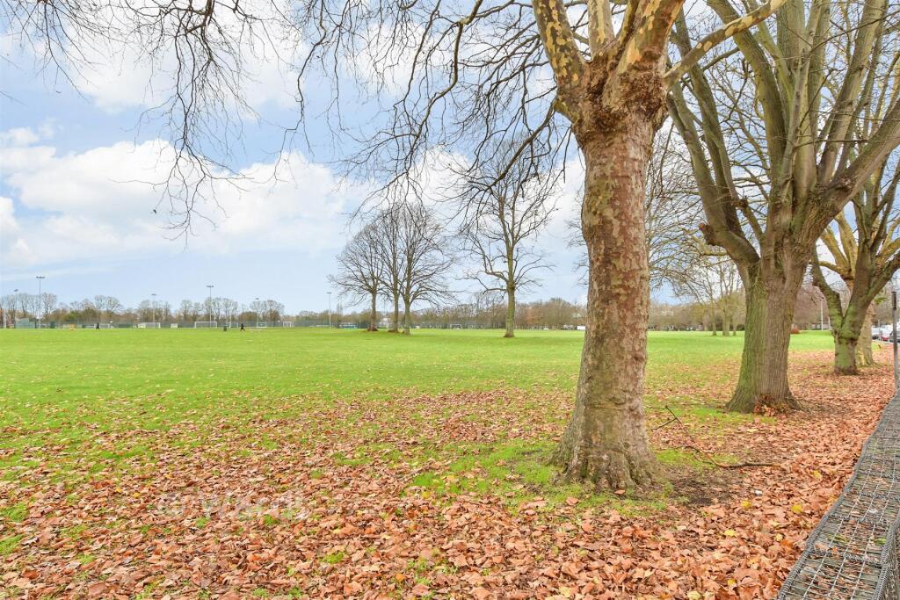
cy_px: 300
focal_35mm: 19
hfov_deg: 86.9
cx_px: 450
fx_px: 475
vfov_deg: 64.6
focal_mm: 13
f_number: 8
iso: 250
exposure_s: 1/30
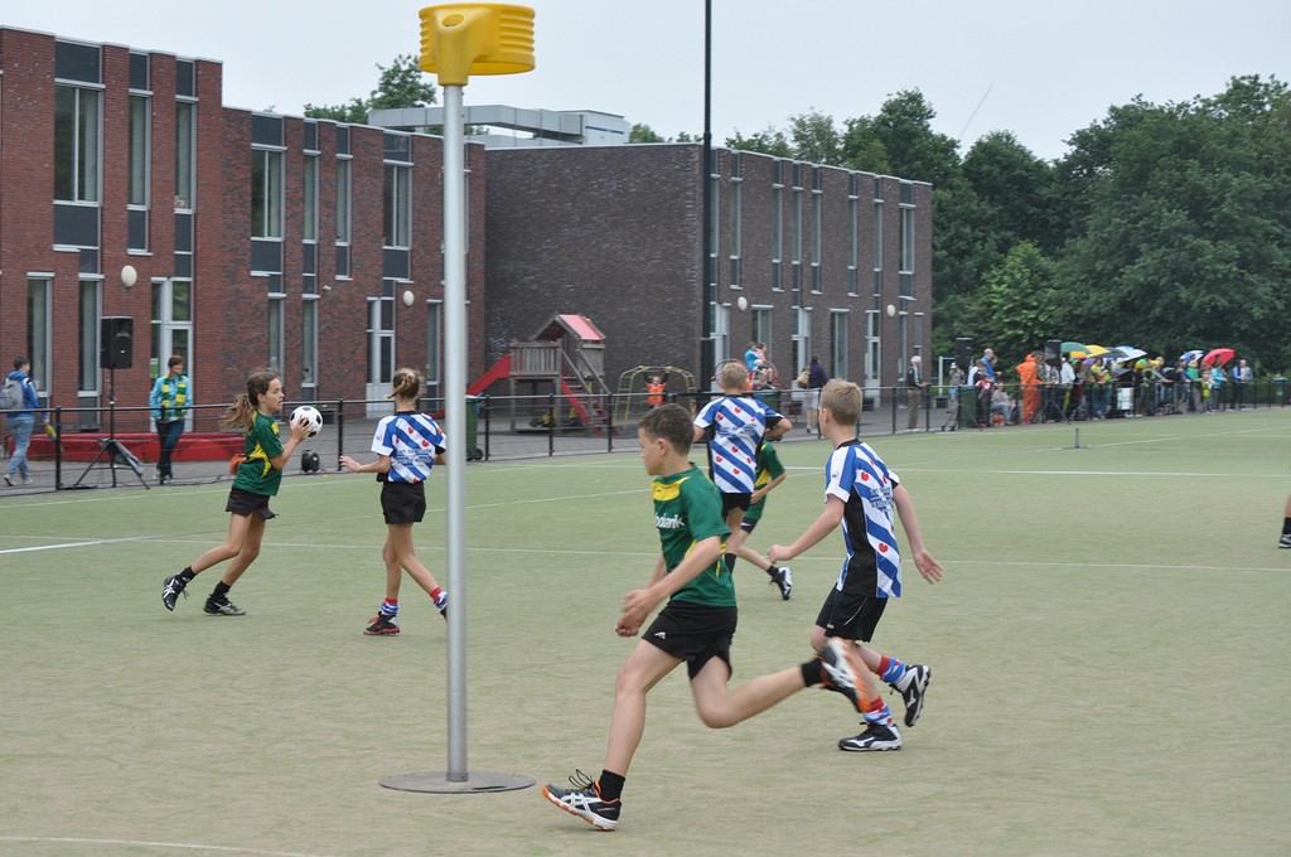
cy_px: 428
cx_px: 646
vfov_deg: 16.5
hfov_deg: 24.6
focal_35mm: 82
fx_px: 2955
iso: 400
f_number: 8
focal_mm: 55
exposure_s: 1/250
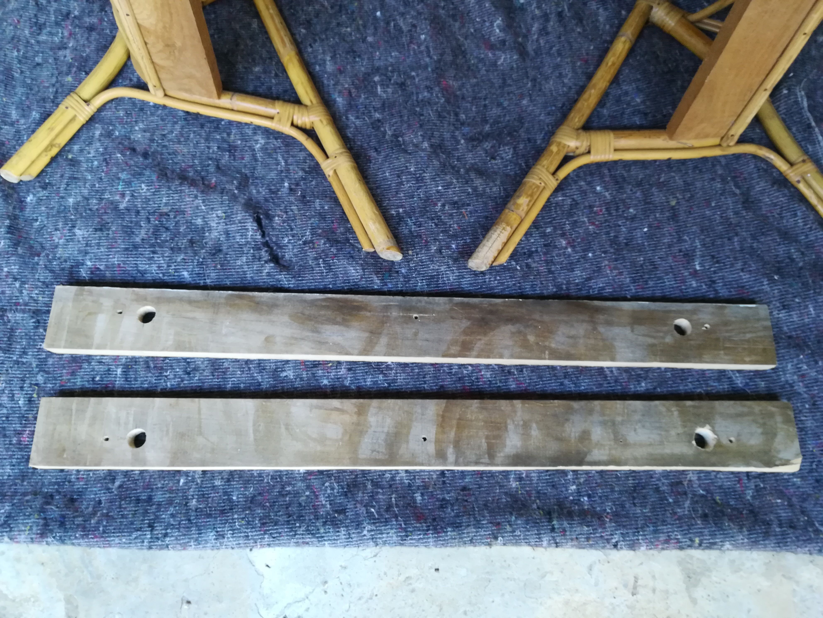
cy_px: 309
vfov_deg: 53.1
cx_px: 412
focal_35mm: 26
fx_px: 618
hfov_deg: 67.3
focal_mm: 3.83
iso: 200
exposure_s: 1/33.3
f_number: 2.2
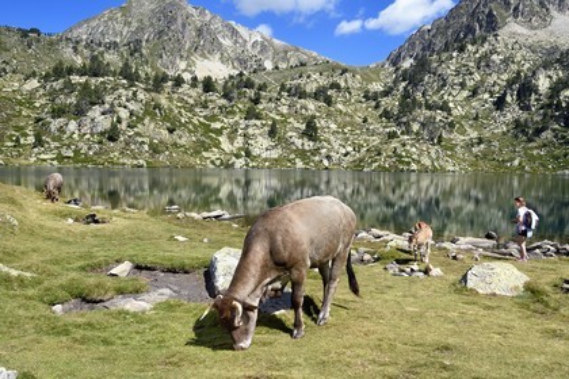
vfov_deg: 41.1
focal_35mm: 32
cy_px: 190
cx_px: 284
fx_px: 506
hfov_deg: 58.7
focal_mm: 32
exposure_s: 1/250
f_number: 13
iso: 200
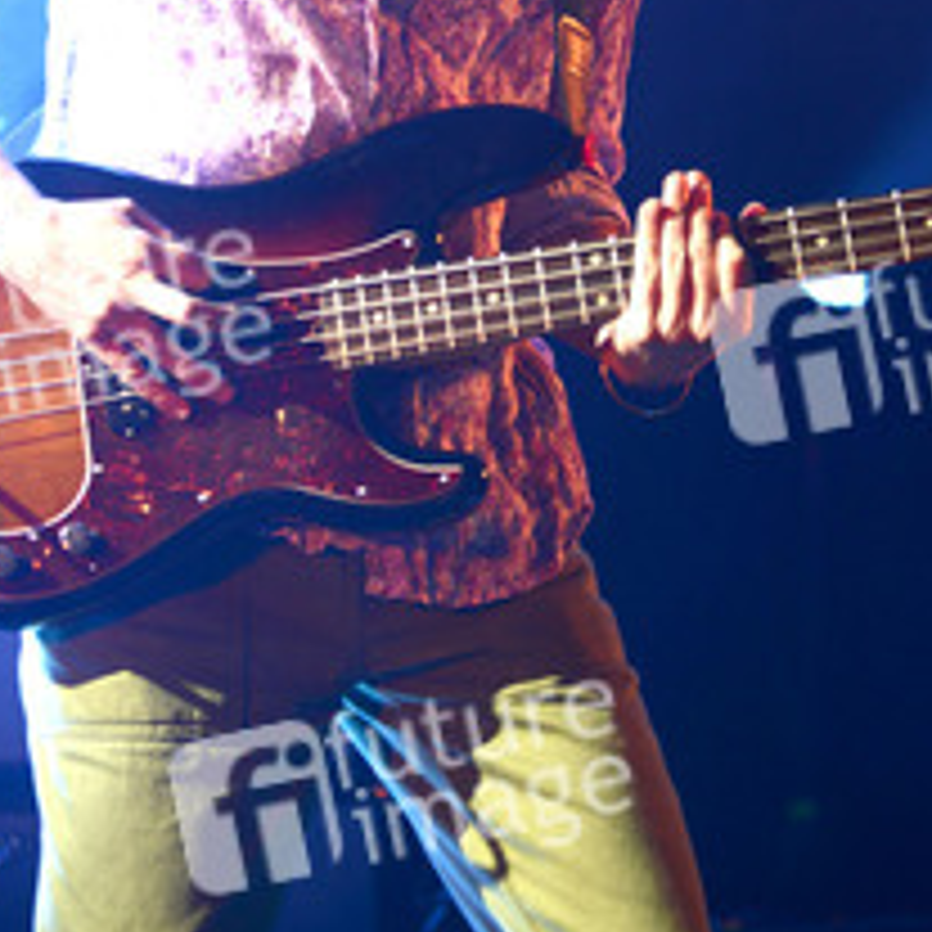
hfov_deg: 15.1
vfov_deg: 15.0
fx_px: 3503
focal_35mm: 115
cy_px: 113
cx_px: 531
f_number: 2.8
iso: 1000
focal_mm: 70
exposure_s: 1/250
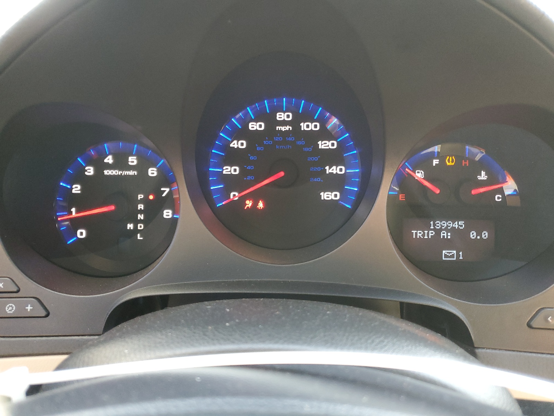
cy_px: 208
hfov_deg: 67.3
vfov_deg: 53.1
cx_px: 277
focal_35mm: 26
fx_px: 416
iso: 182
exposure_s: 1/60.2
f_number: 1.5
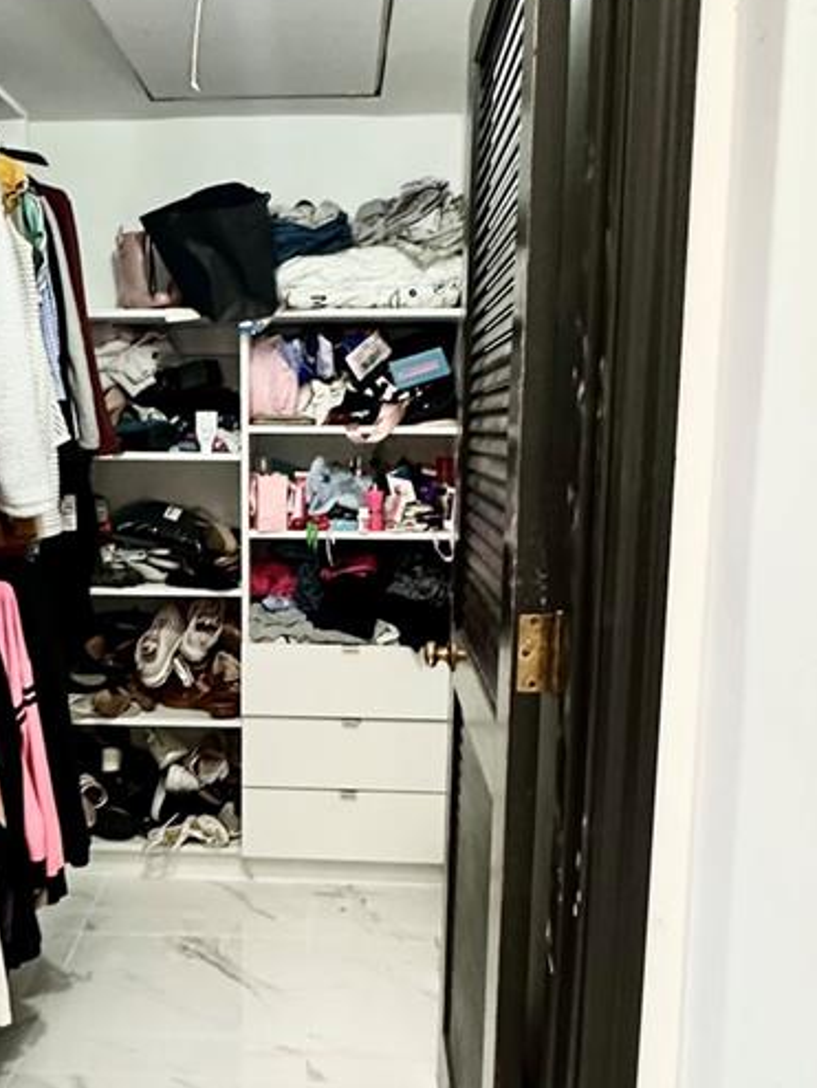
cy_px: 584
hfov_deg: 41.3
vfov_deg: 53.9
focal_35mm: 34
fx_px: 1069
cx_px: 275
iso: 500
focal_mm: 2.22
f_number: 2.2
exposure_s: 1/60
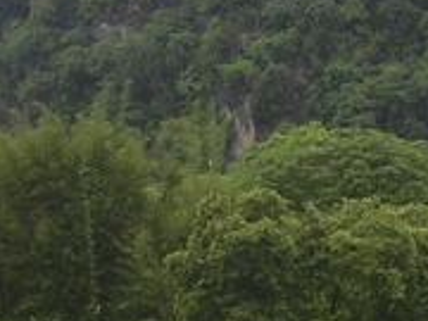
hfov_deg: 9.1
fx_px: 2671
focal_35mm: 216
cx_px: 376
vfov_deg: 6.8
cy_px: 426
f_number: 2.8
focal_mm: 5.8
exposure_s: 1/352
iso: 100
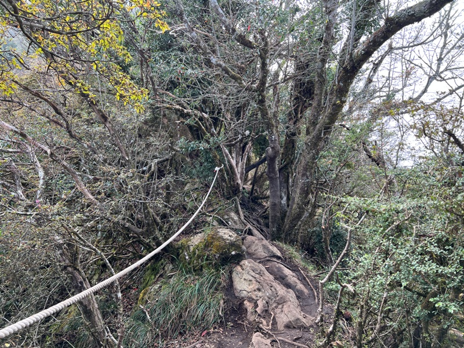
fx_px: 349
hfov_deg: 67.3
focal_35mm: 26
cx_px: 232
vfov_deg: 53.1
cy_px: 174
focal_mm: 5.7
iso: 50
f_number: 1.5
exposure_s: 1/308
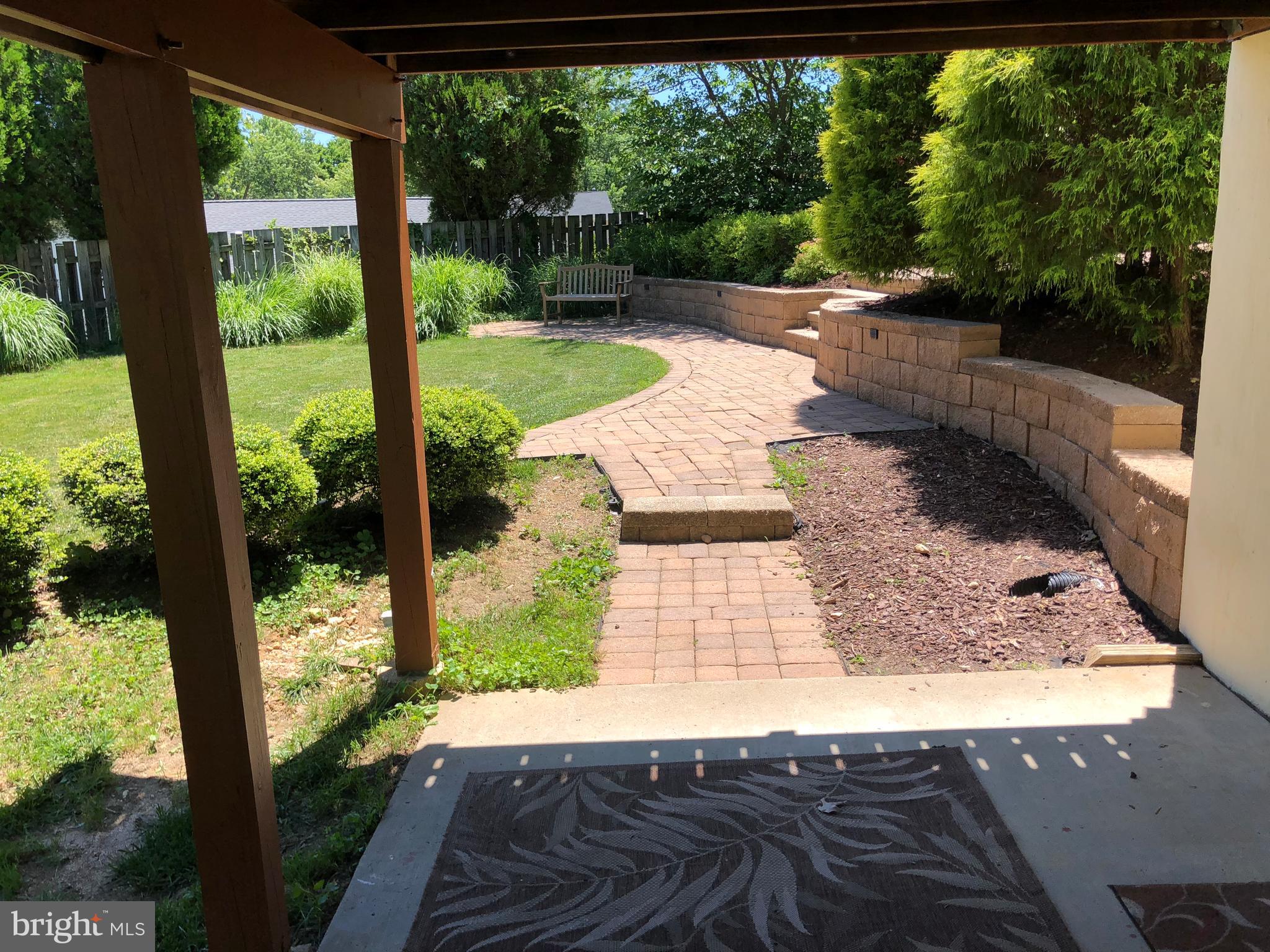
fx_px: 1027
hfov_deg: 63.4
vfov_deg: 49.7
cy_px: 476
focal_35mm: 28
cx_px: 635
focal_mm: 3.99
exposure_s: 1/883
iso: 20
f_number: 1.8
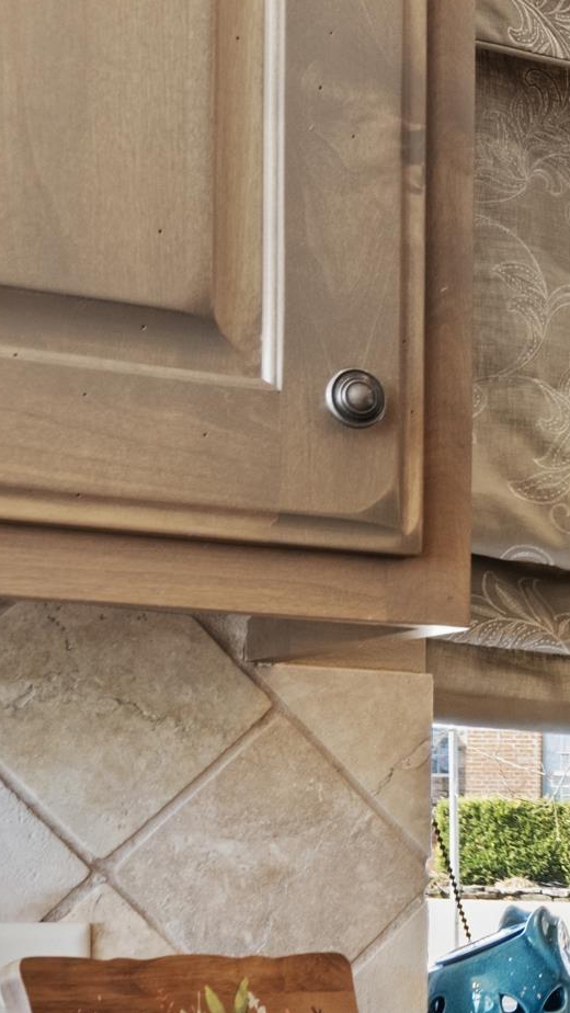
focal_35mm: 102
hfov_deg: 10.4
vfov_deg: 20.6
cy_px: 852
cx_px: 1343
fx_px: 2740
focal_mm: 24
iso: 400
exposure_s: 1/2.5
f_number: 8
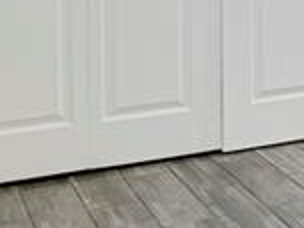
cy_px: -126
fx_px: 966
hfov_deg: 14.2
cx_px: 656
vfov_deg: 12.7
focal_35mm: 110
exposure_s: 8
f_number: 8
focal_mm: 17
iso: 250
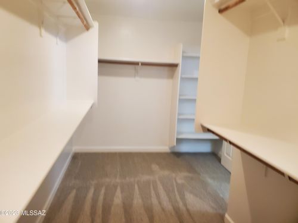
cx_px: 149
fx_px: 224
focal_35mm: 26
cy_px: 112
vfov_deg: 53.1
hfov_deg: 67.3
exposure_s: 1/40
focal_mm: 4.3
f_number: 2.4
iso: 200
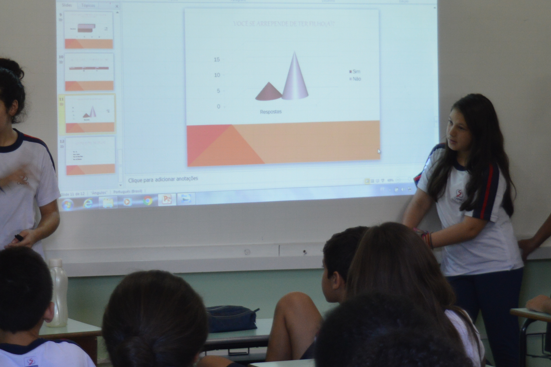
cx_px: 221
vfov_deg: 11.4
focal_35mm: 120
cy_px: 106
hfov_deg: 17.1
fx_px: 1835
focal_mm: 36
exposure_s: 1/60
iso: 400
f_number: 4.8
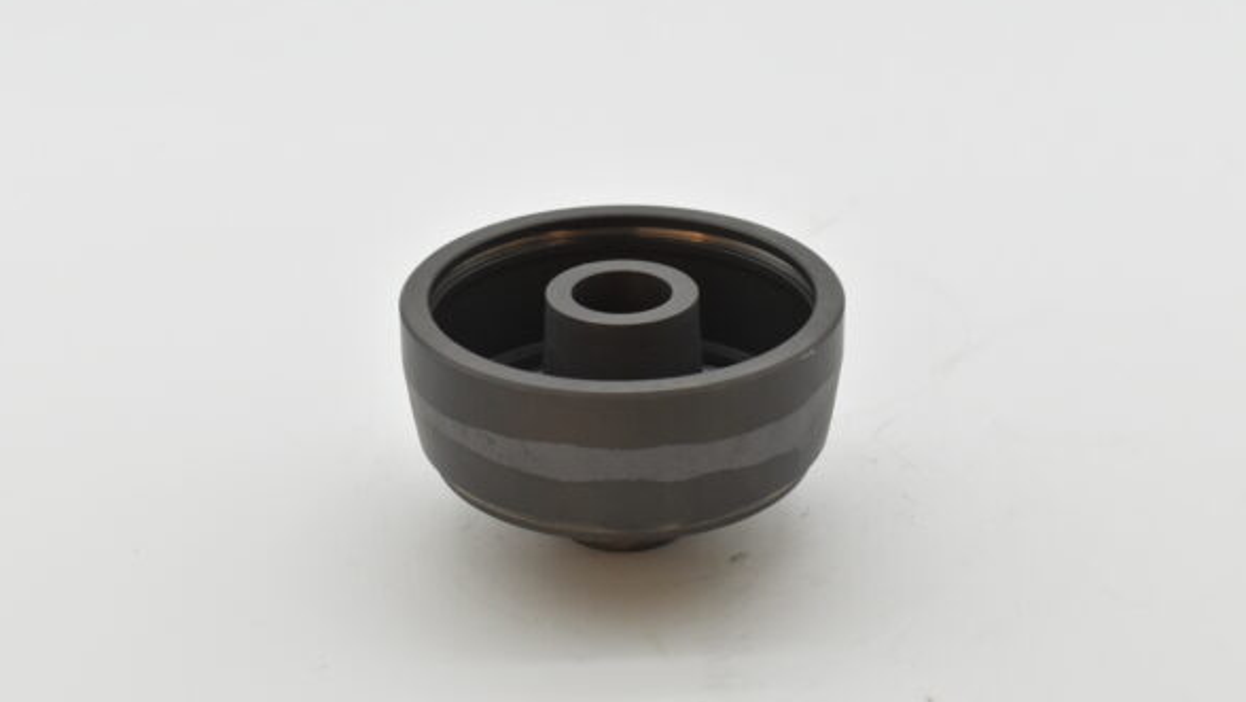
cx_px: 615
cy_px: 295
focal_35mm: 77
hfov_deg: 27.5
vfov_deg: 15.7
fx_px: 2544
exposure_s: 1/1250
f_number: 8
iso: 1600
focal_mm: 48
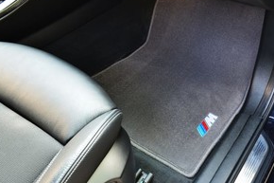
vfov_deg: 34.0
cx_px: 187
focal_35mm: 39
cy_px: 72
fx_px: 297
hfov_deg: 48.6
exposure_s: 1/15
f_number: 7.1
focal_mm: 18
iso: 800
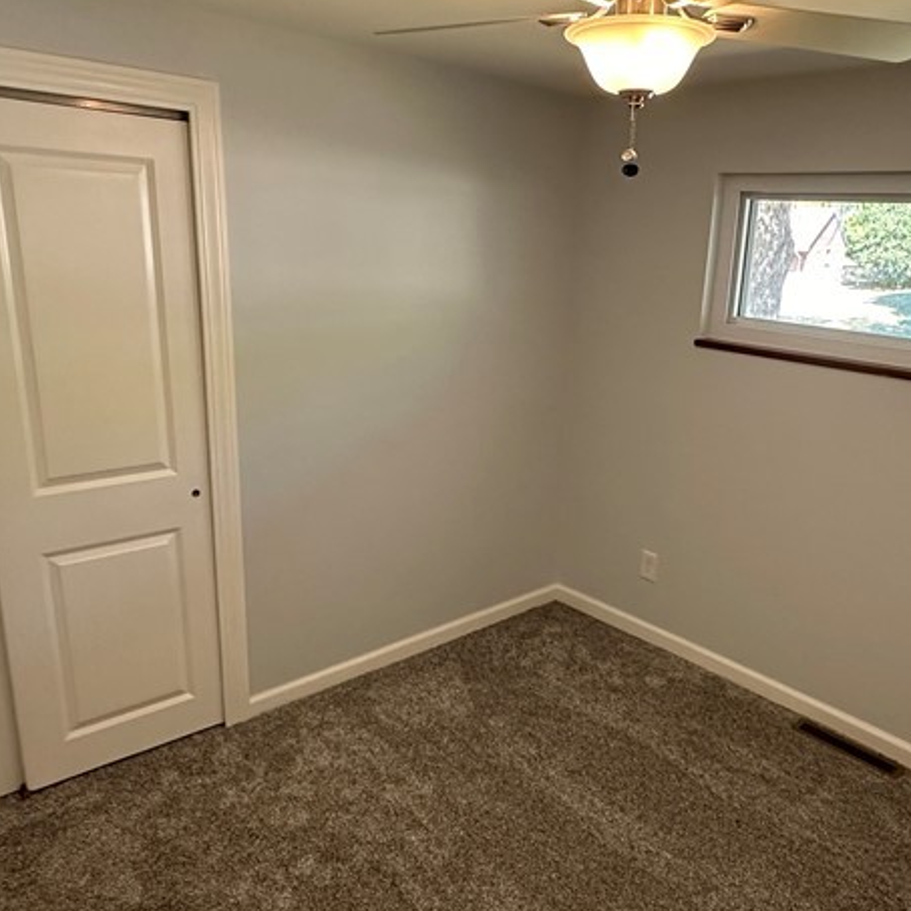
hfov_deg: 56.9
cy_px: 473
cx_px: 541
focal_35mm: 28
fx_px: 834
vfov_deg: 57.3
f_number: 2.2
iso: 320
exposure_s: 1/120
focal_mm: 2.22
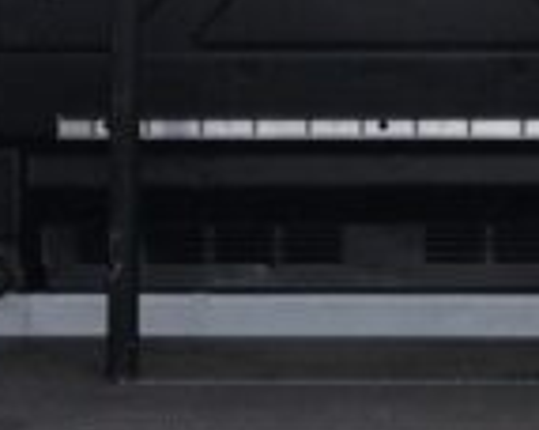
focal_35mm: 222
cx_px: 366
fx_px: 3537
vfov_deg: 6.9
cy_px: -143
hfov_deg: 8.7
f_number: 7.1
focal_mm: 22
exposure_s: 1/200
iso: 500
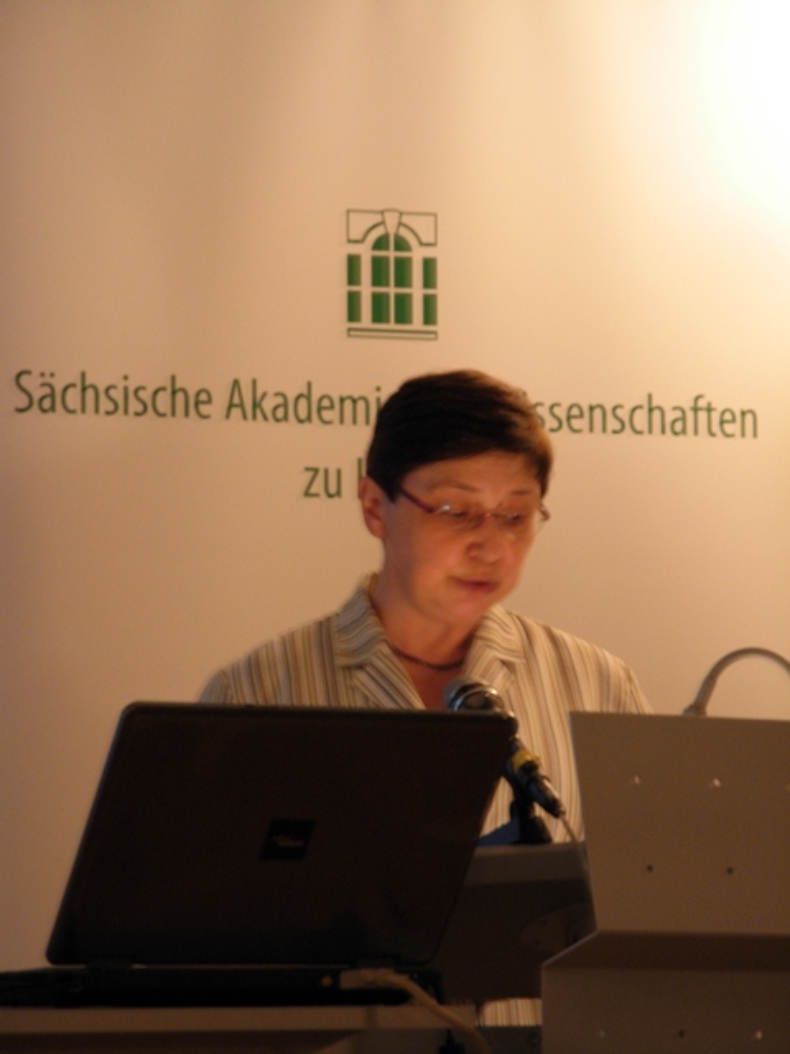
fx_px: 5782
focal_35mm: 190
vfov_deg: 10.4
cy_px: 527
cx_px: 395
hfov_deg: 7.8
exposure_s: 1/4.4
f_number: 5
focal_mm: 31.4
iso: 200
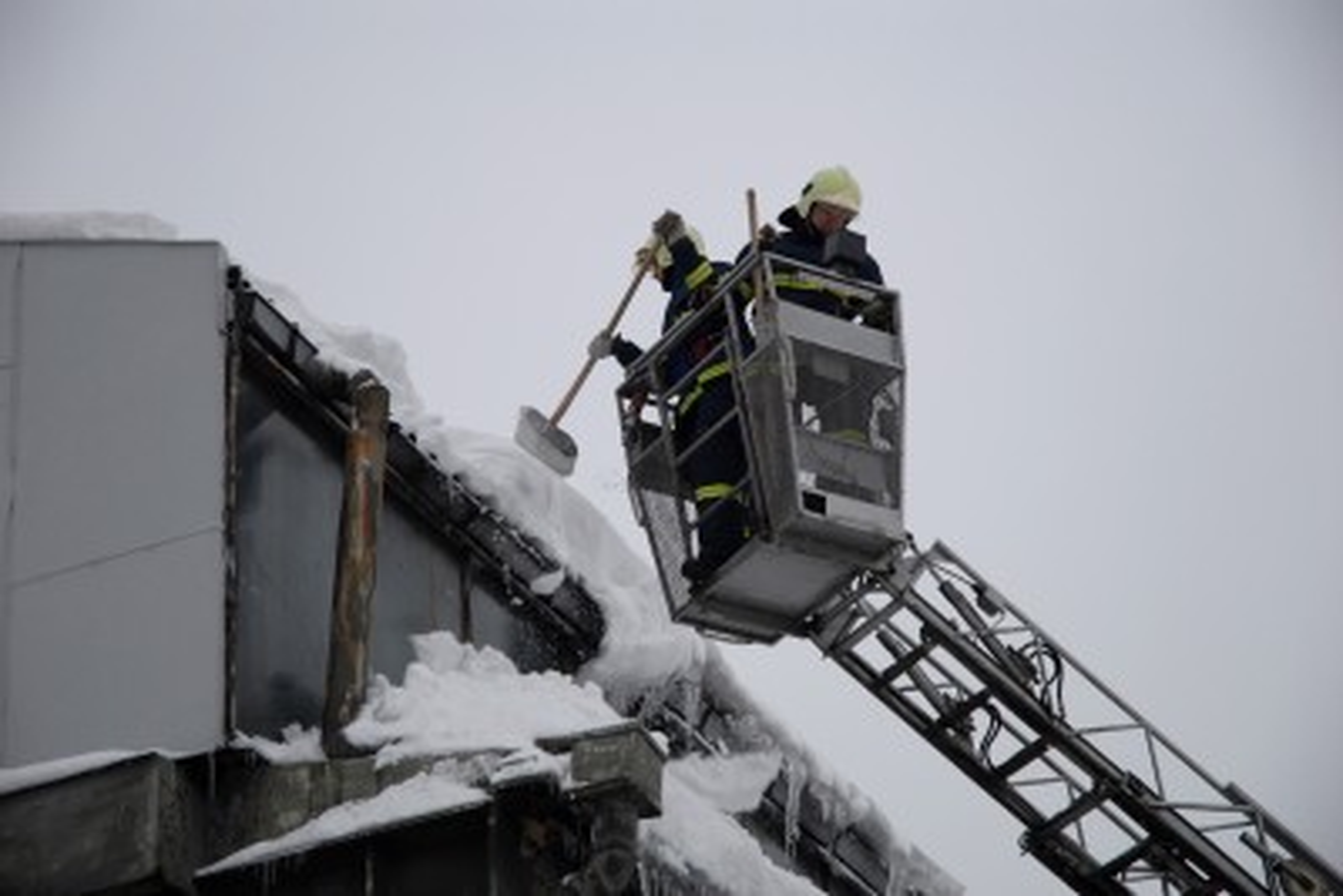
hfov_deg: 19.4
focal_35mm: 105
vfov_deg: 13.1
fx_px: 3918
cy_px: 448
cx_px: 672
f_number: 4.5
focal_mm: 70
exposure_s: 1/160
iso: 250
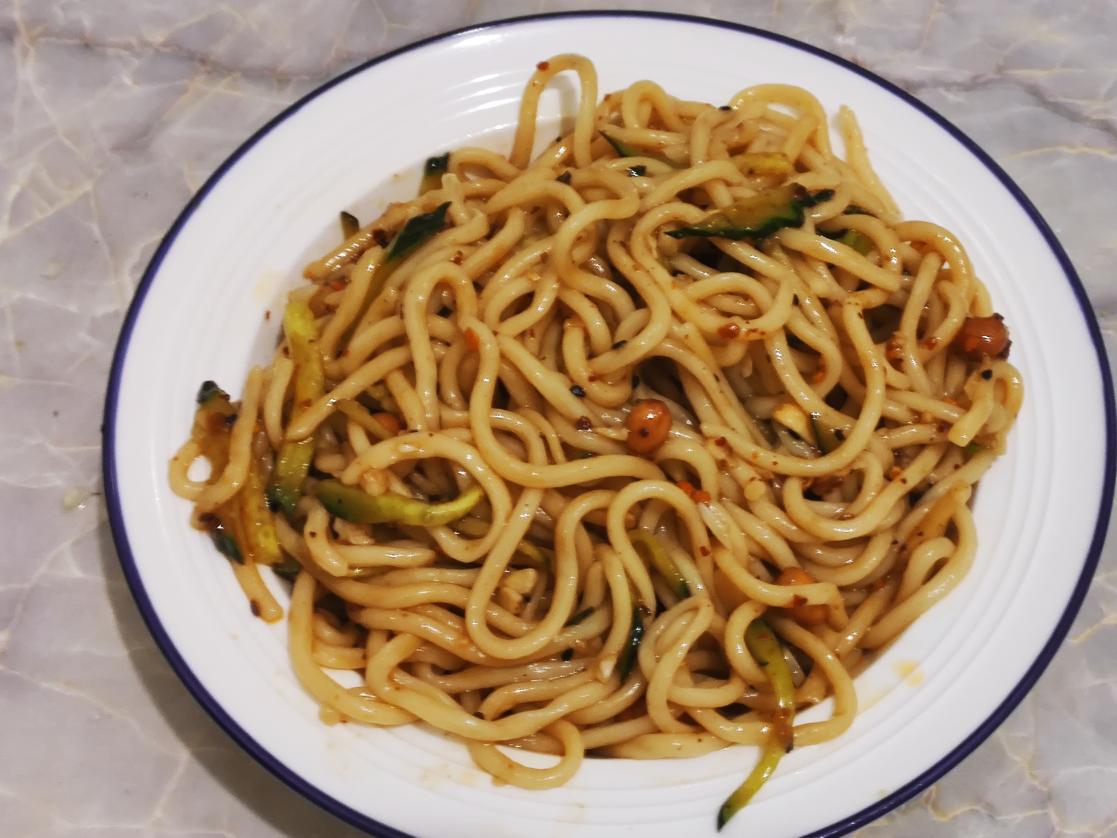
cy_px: 419
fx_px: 839
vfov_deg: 53.1
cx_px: 558
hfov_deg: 67.3
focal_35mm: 26
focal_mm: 4.77
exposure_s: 1/25
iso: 1727
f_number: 1.75
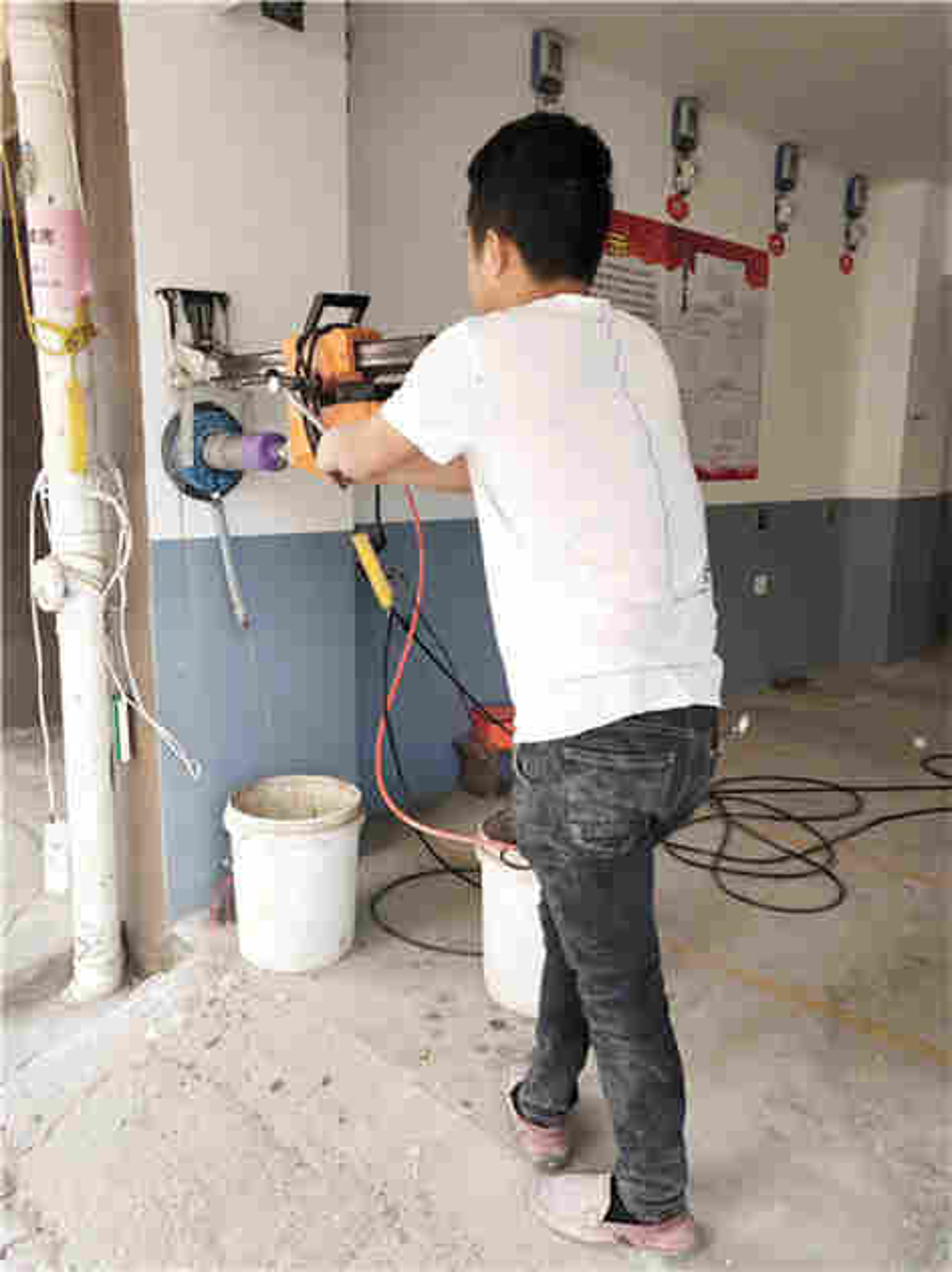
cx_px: 476
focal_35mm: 30
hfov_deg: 46.8
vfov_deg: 60.0
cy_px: 636
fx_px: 1101
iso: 50
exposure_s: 1/110
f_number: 1.8
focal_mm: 3.95
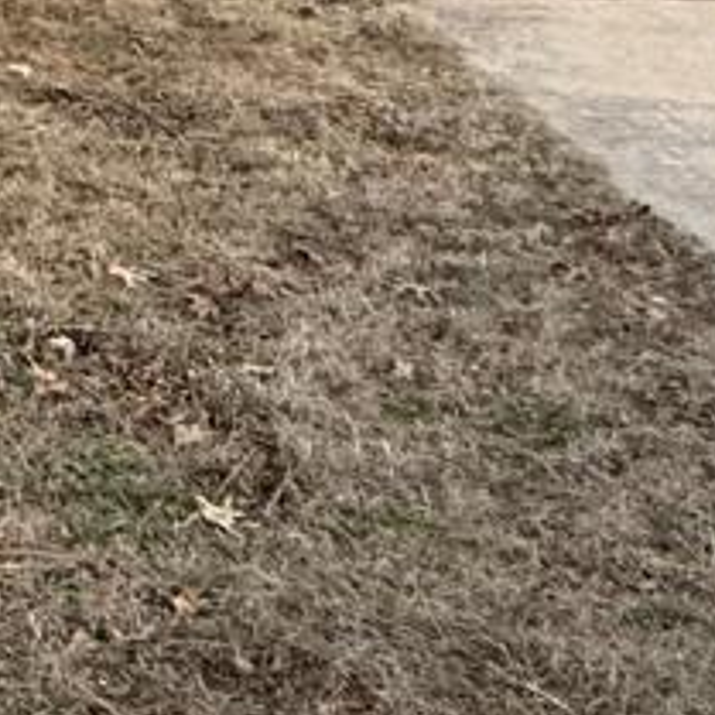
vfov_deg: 18.2
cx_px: -886
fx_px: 2080
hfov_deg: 14.5
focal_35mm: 89
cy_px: -224
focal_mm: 2.22
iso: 125
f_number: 2.2
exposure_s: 1/99
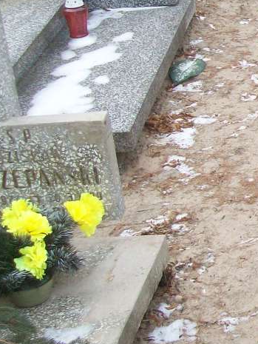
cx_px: 456
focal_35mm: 99
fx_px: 983
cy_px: 90
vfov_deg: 19.7
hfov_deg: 13.5
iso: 80
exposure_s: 1/148
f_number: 2.7
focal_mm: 6
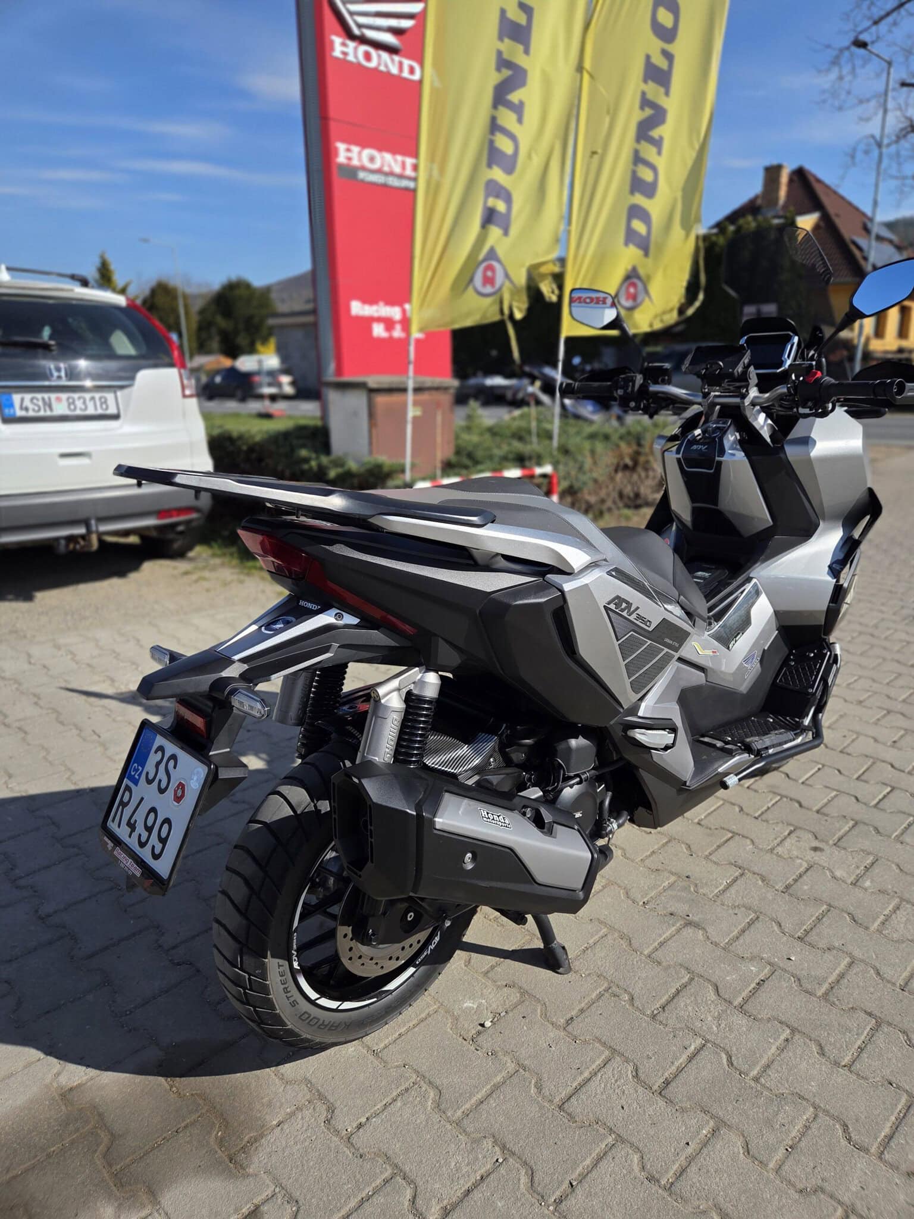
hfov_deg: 58.9
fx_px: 810
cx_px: 457
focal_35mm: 23
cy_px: 610
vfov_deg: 73.9
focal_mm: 5.4
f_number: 1.8
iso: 80
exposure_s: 1/5261
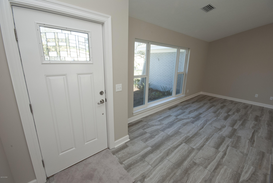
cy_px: 92
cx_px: 136
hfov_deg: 100.3
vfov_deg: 77.5
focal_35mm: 15
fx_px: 114
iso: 400
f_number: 11
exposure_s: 1/25
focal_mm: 10
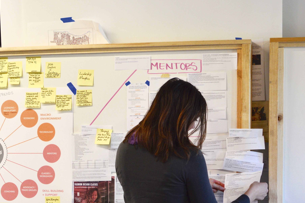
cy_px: 176
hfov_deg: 19.4
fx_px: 872
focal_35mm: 103
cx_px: 17
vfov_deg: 13.2
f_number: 4
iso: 200
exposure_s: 1/60
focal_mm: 35
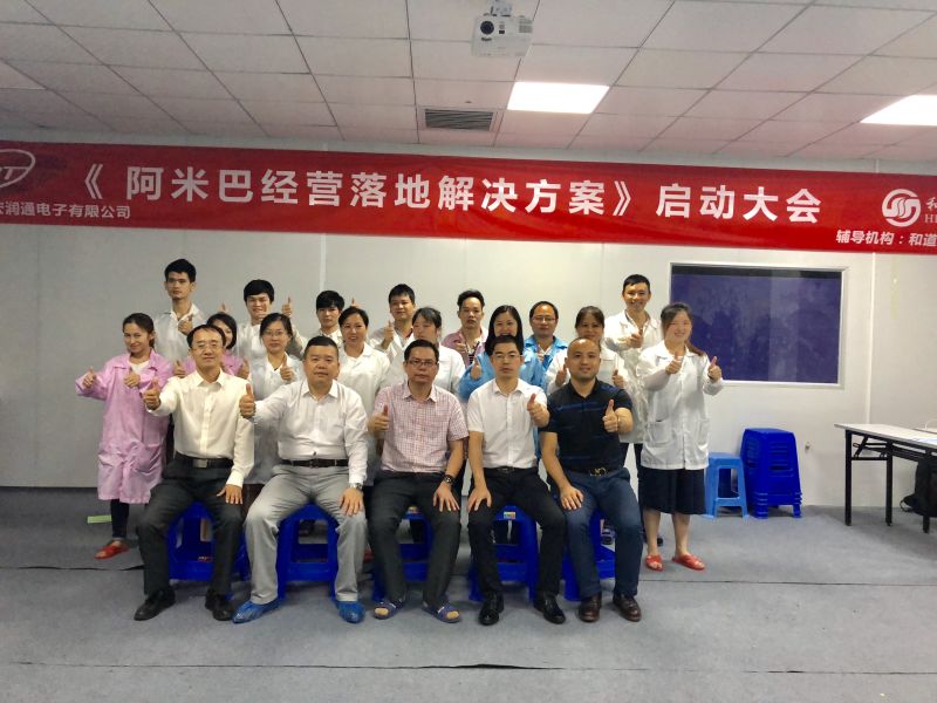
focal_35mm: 28
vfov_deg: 49.7
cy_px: 352
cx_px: 468
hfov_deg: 63.4
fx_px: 758
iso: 250
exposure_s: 1/50
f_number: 1.8
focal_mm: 4
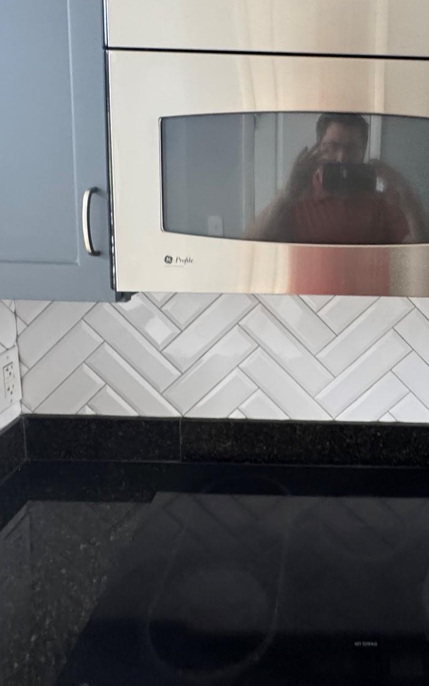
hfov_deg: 44.0
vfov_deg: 66.8
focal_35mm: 27
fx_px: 505
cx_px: 338
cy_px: 238
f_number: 2.2
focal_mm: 2.22
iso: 320
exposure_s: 1/99
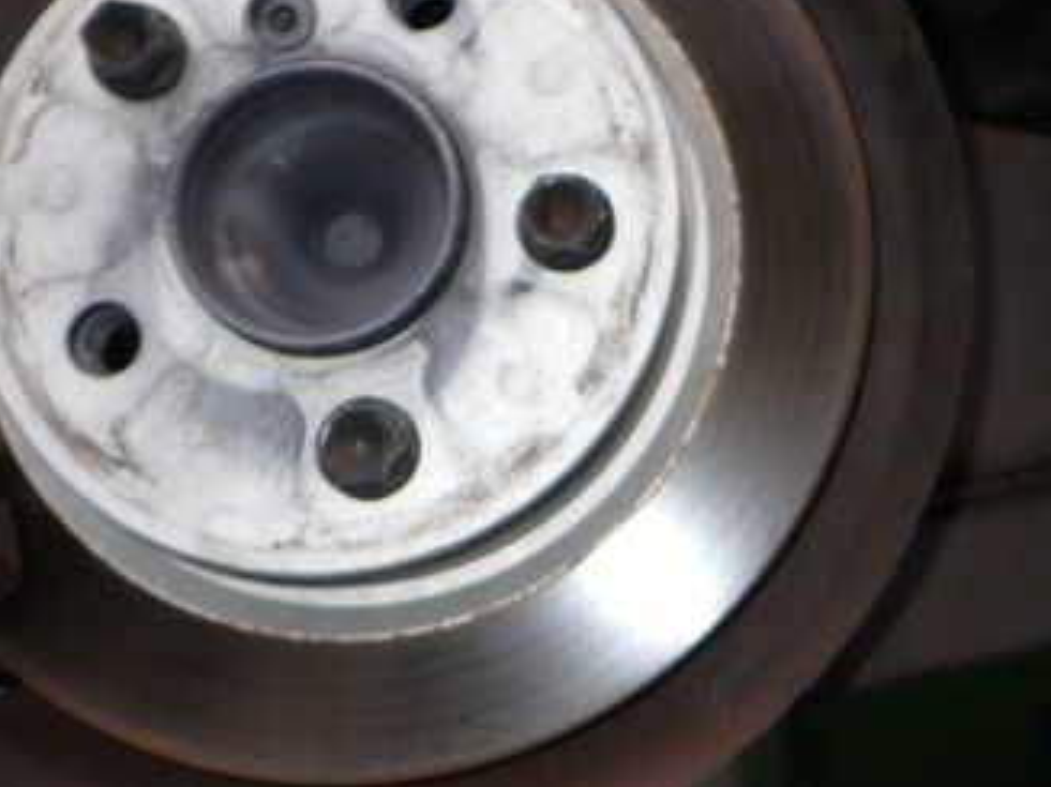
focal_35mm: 55
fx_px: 1669
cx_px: 704
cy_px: 244
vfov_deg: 26.3
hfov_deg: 34.6
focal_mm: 5.4
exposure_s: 1/30
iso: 200
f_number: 6.3
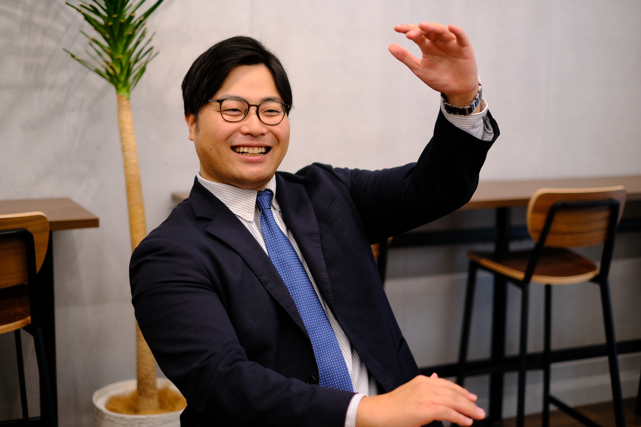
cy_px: 214
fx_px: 944
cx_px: 320
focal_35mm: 53
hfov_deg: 37.5
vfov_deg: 25.5
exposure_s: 1/220
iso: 320
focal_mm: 35
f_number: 1.4
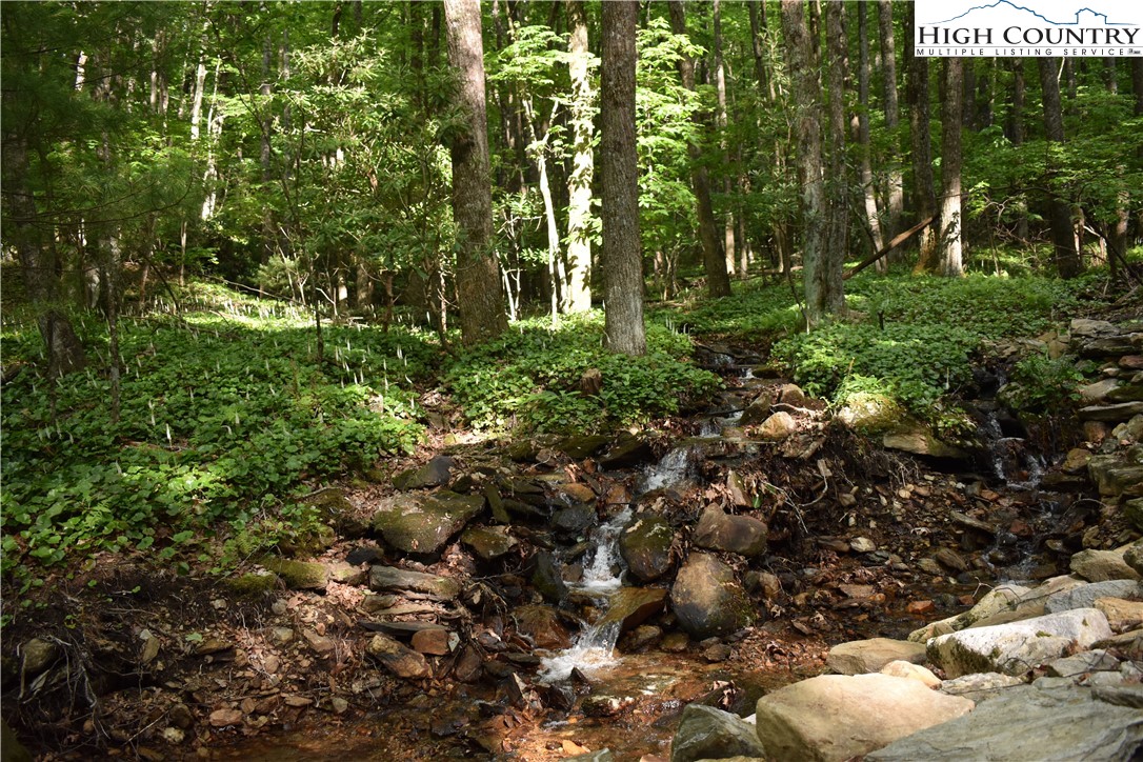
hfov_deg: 57.2
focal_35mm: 33
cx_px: 572
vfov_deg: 40.0
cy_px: 381
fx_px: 1048
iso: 450
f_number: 3.8
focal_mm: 22
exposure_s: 1/250
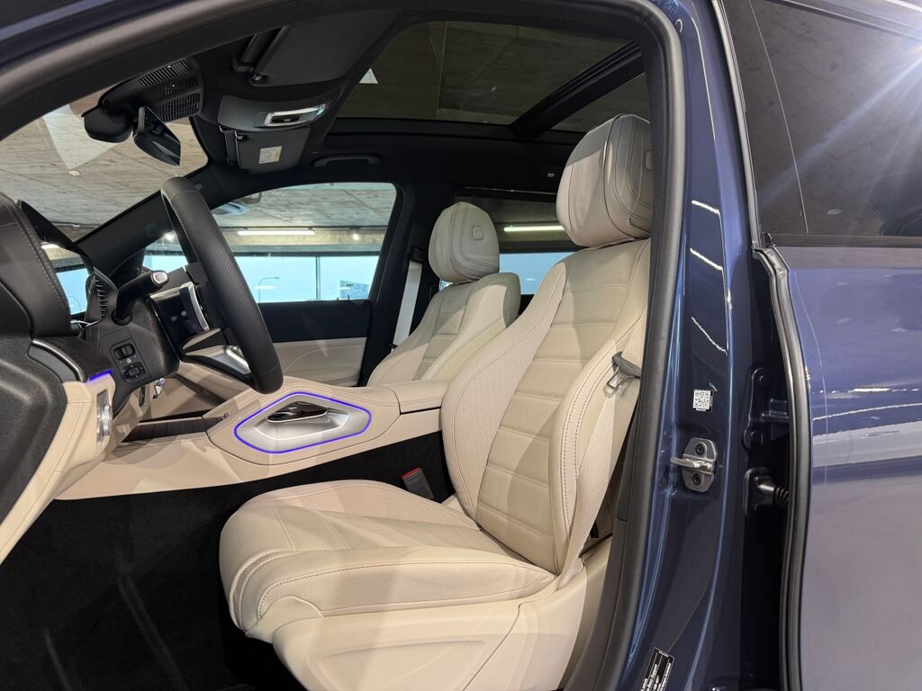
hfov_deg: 71.6
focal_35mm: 24
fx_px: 639
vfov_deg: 56.8
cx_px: 461
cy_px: 346
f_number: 1.78
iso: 200
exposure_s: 1/100
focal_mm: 6.76
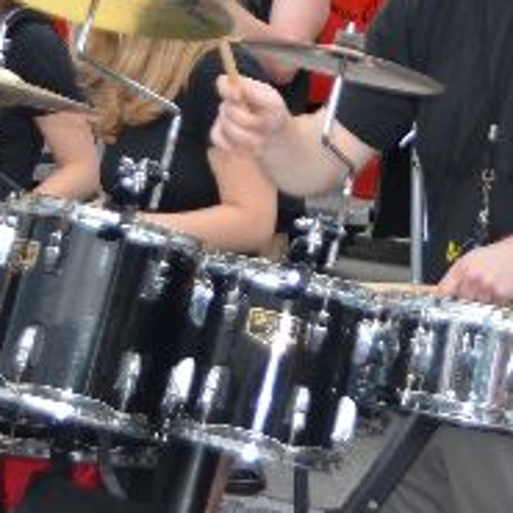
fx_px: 3772
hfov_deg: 7.8
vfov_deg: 7.7
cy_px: 19
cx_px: 227
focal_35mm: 225
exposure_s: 1/200
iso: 180
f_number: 4.2
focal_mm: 32
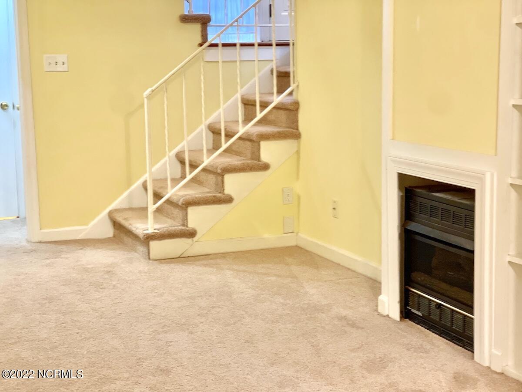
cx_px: 261
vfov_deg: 22.9
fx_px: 965
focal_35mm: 64
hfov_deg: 30.3
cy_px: 196
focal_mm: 7.5
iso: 400
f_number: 2.2
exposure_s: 1/40
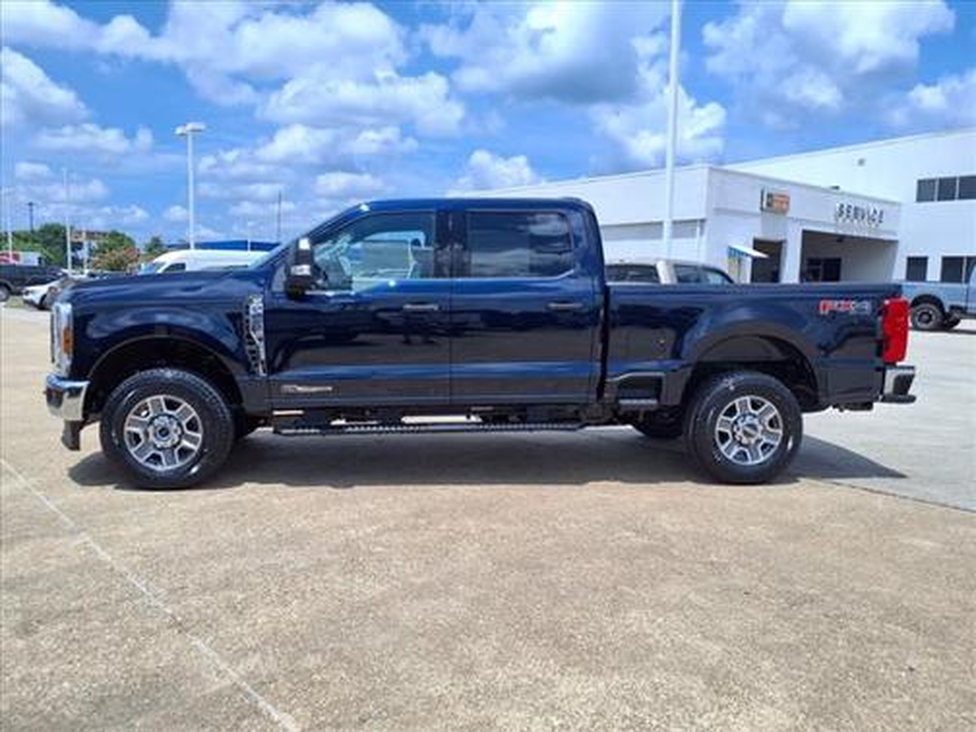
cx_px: 488
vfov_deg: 51.4
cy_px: 366
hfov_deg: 65.3
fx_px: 761
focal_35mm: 27
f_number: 1.9
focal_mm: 3.58
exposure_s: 1/2500
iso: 40
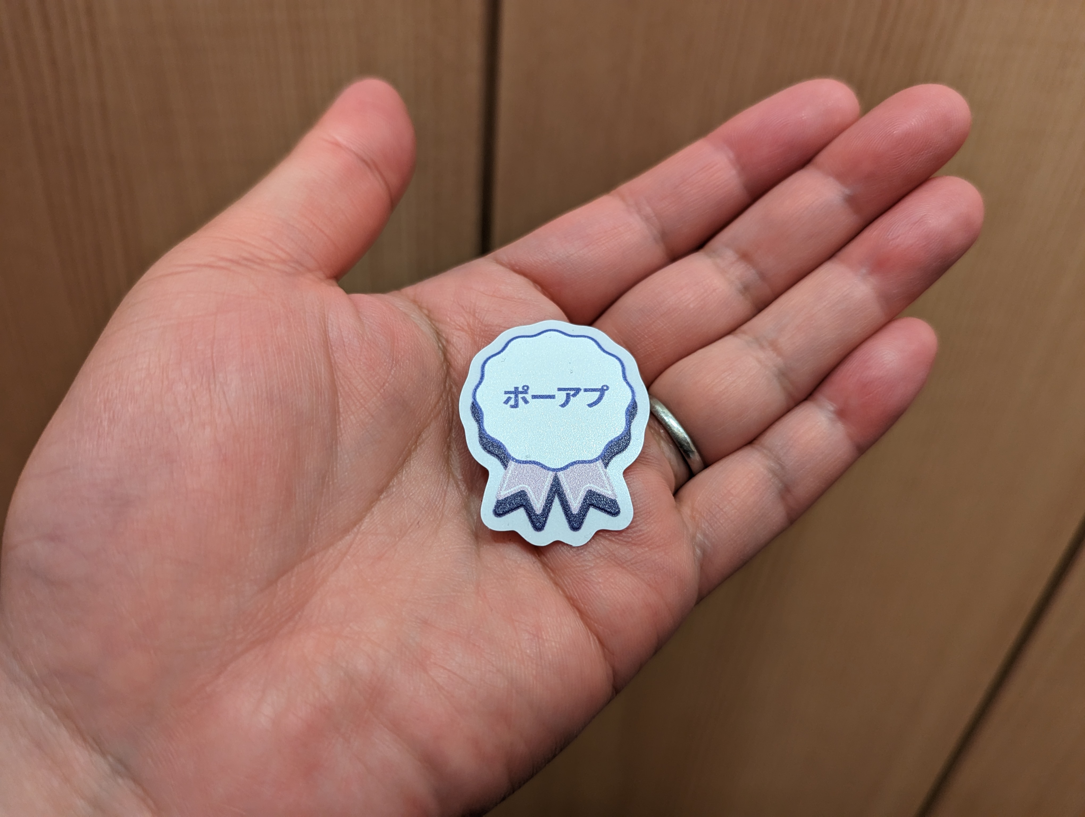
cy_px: 408
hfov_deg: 71.5
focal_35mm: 24
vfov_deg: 56.9
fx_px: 753
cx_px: 542
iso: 241
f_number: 1.85
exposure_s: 1/56.2
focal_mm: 6.81
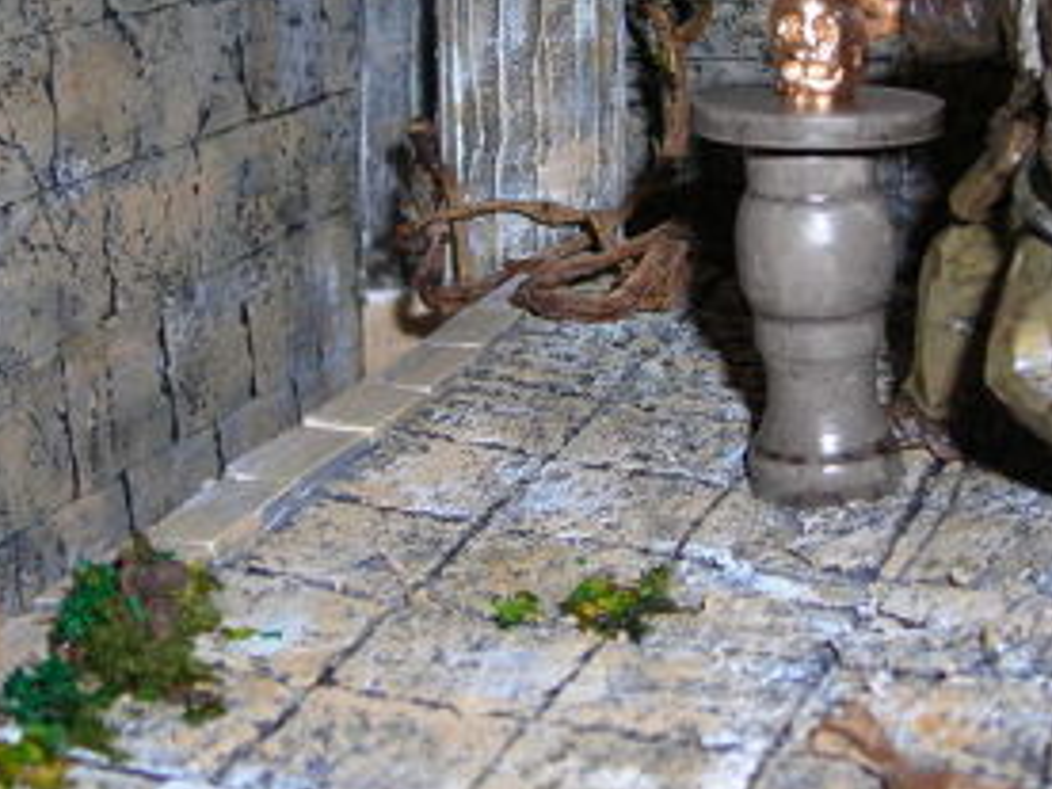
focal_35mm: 66
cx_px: 579
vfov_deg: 22.2
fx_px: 2006
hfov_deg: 29.4
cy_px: 271
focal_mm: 6.3
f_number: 3.2
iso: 50
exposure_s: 1/60.1
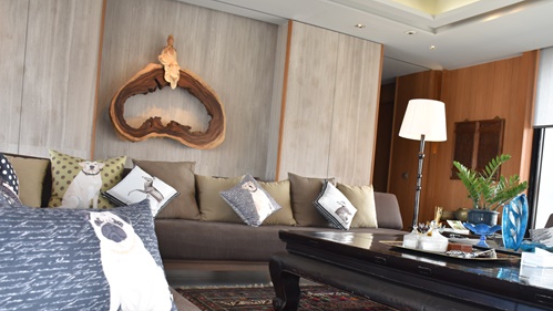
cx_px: 301
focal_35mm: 34
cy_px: 220
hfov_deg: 57.9
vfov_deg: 34.2
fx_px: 499
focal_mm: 18
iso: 800
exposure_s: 1/125
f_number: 5.6
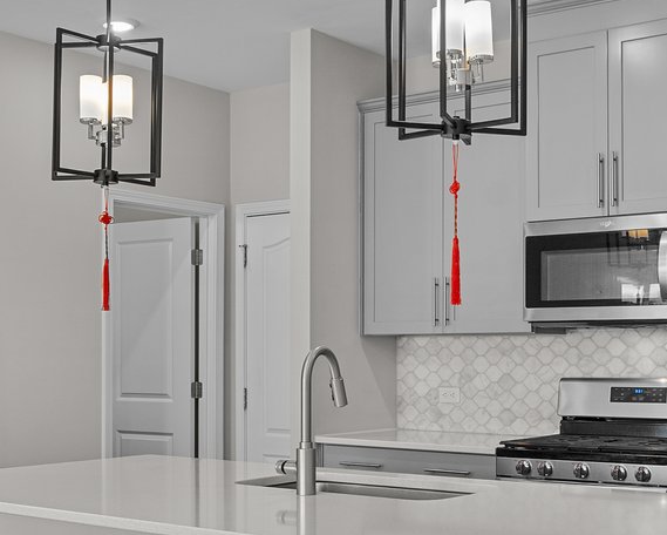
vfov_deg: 27.9
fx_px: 1067
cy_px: 361
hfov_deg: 34.6
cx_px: 394
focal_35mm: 54
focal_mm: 16
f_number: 8
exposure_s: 1/4
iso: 400
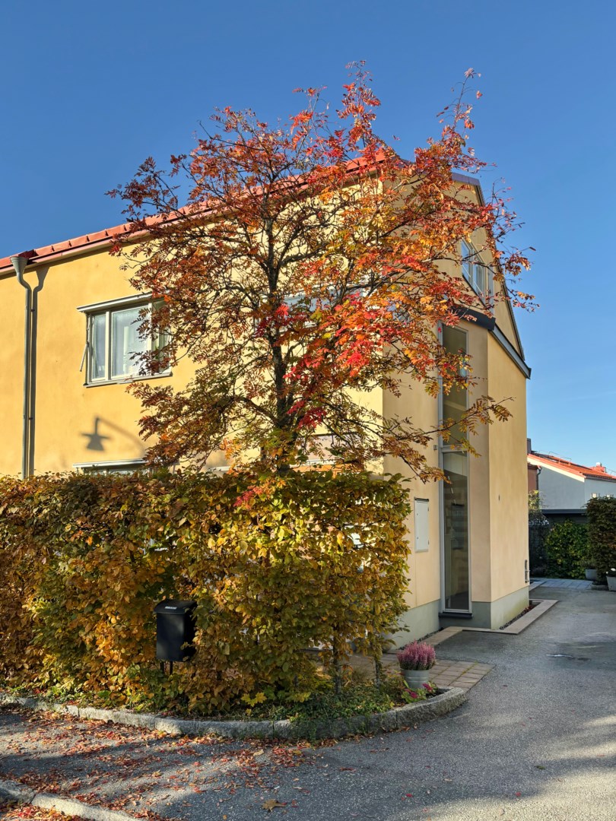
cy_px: 410
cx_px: 308
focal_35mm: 26
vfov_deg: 67.3
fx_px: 617
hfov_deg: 53.1
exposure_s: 1/1279
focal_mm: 5.96
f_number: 1.6
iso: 50
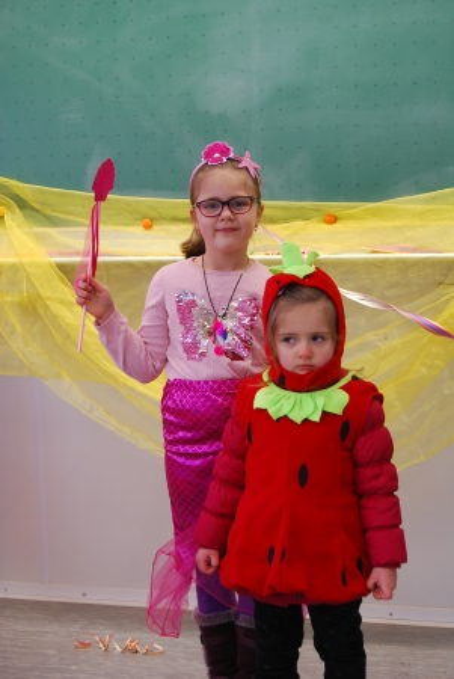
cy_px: 340
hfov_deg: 19.8
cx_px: 227
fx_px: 1302
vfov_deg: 29.2
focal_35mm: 69
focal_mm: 46
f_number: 5.3
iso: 360
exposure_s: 1/30
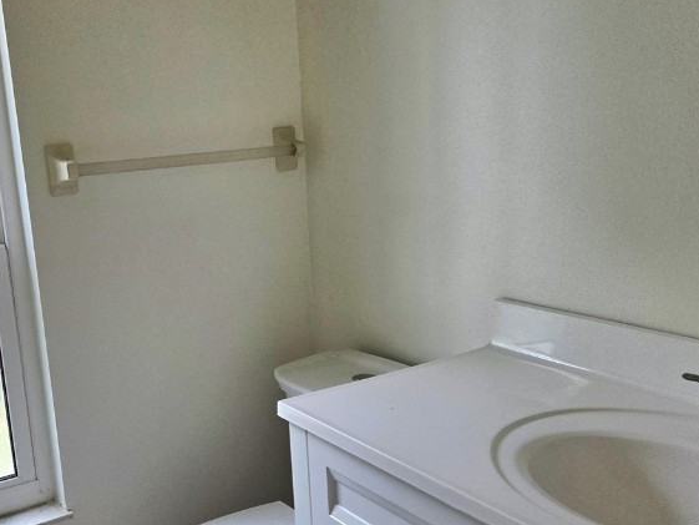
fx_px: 848
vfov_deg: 34.3
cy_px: 287
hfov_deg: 44.7
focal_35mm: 42
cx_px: 309
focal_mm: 5.4
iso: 125
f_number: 1.8
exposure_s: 1/526
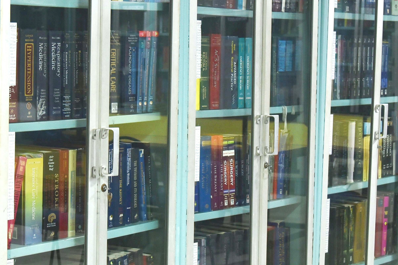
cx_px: 175
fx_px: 1050
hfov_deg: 21.4
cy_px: 98
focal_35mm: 95
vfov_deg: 14.4
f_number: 5
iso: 800
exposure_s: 1/60
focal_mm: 38
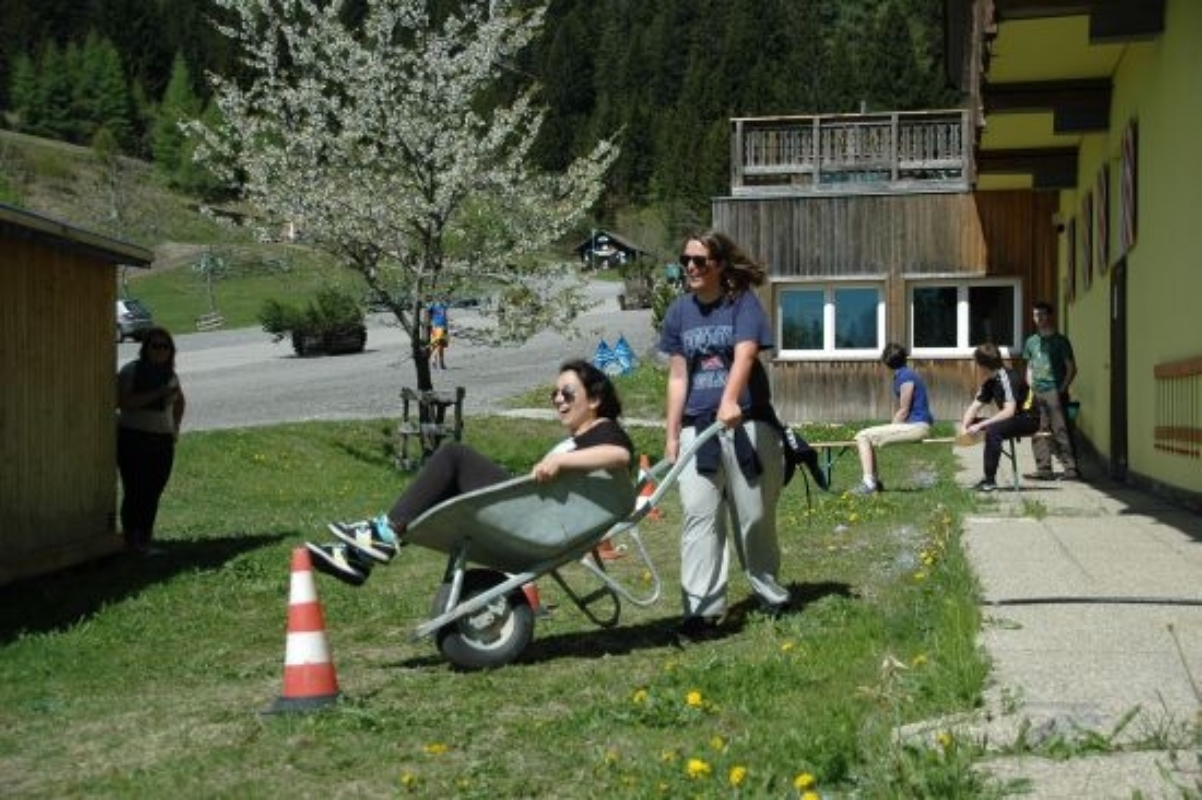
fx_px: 1702
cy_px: 400
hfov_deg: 38.9
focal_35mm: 51
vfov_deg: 26.5
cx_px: 601
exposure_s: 1/1600
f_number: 4.5
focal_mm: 34
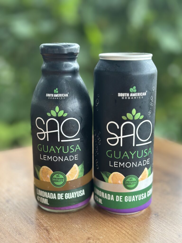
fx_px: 336
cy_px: 122
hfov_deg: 30.3
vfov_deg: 39.7
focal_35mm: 48
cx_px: 91
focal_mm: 6.86
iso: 125
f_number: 1.78
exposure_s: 1/120
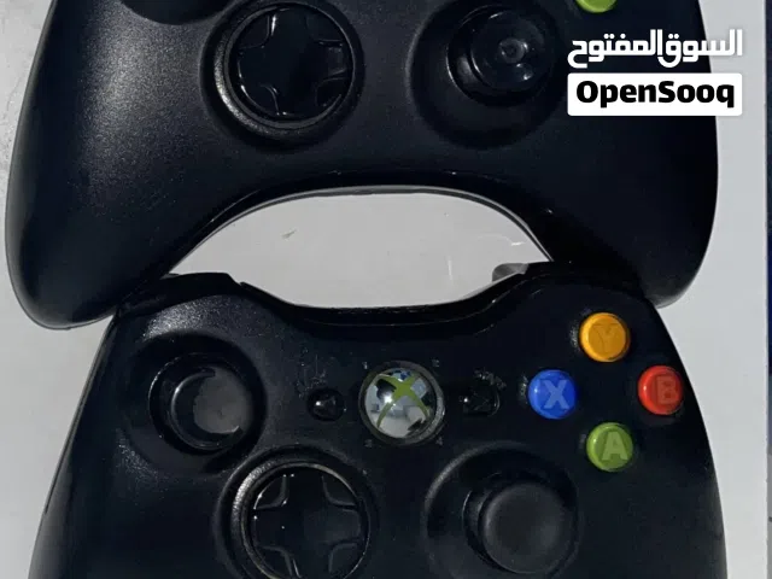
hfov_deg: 67.3
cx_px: 386
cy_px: 290
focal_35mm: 26
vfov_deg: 53.1
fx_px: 580
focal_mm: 4.2
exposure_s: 1/71
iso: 64
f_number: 1.6
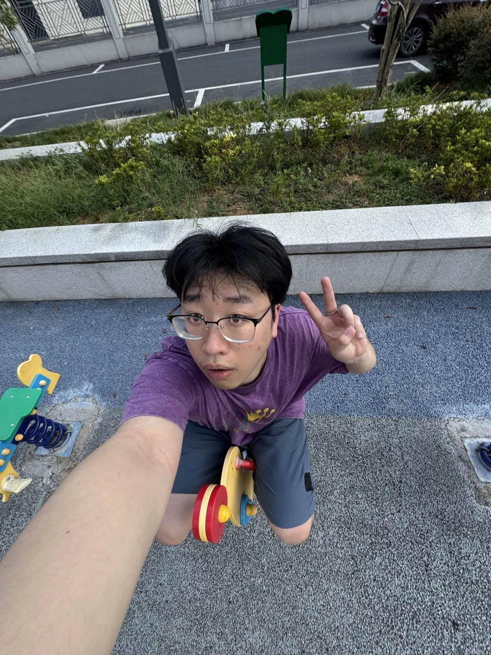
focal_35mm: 14
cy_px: 328
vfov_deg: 102.1
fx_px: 265
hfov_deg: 85.7
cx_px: 246
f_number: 2.2
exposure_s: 1/152
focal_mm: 2.22
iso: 40
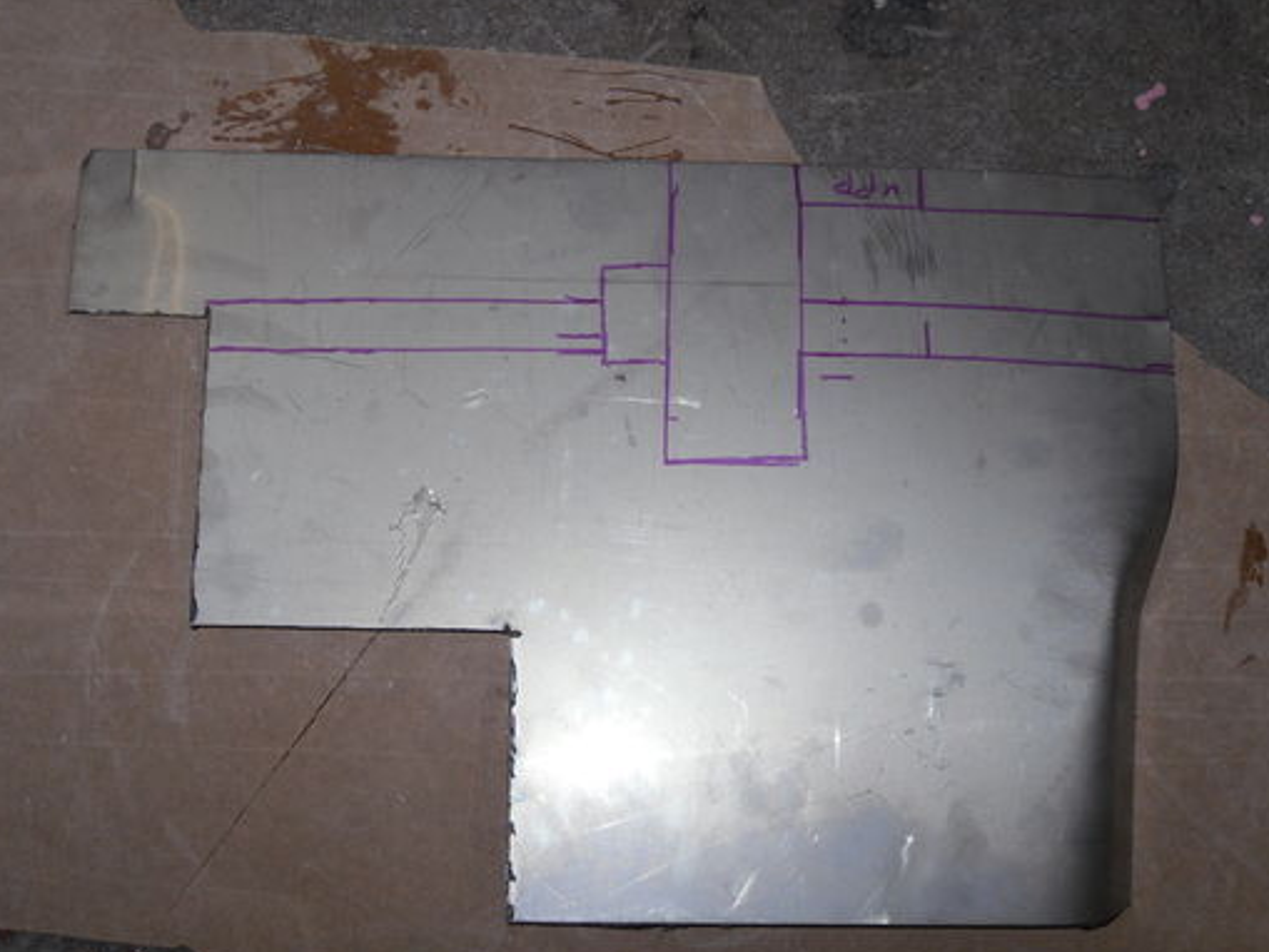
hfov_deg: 42.9
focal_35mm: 44
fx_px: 1613
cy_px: 409
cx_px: 648
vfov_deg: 32.8
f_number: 3.5
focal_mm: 6.3
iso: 80
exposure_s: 1/45
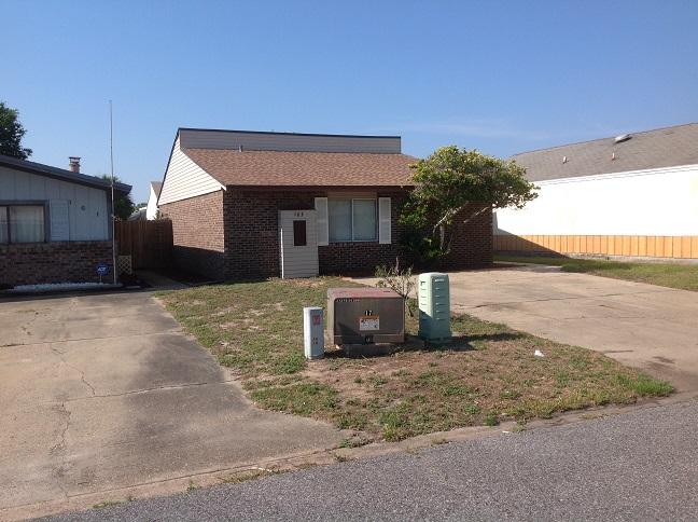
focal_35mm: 35
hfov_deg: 52.7
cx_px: 349
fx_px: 705
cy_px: 261
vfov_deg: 40.6
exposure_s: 1/1439
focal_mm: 4.28
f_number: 2.4
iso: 50
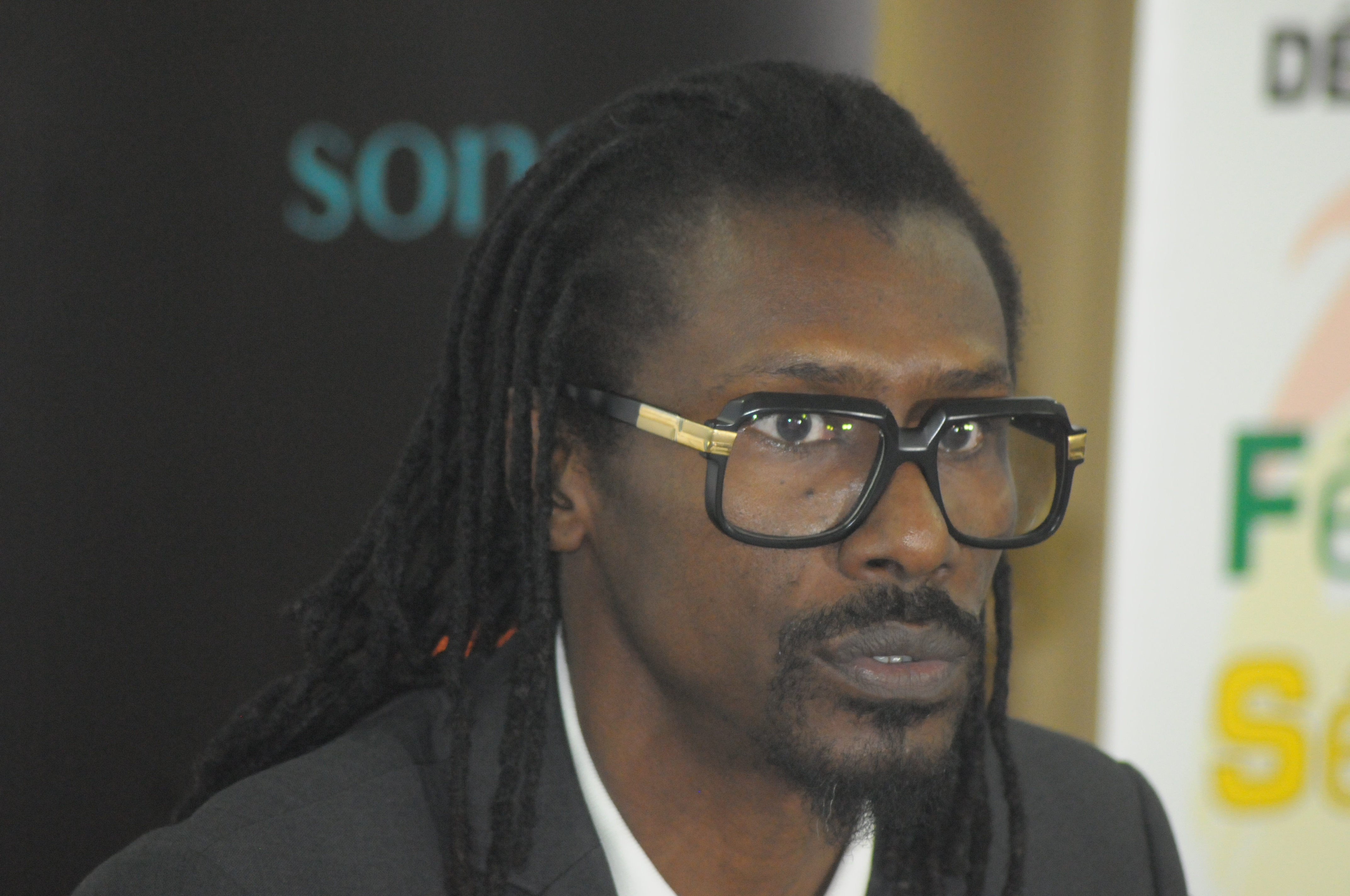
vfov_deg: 5.4
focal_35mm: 255
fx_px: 9551
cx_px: 675
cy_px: 448
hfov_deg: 8.1
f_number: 4.5
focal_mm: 170
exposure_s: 1/60
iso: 2500
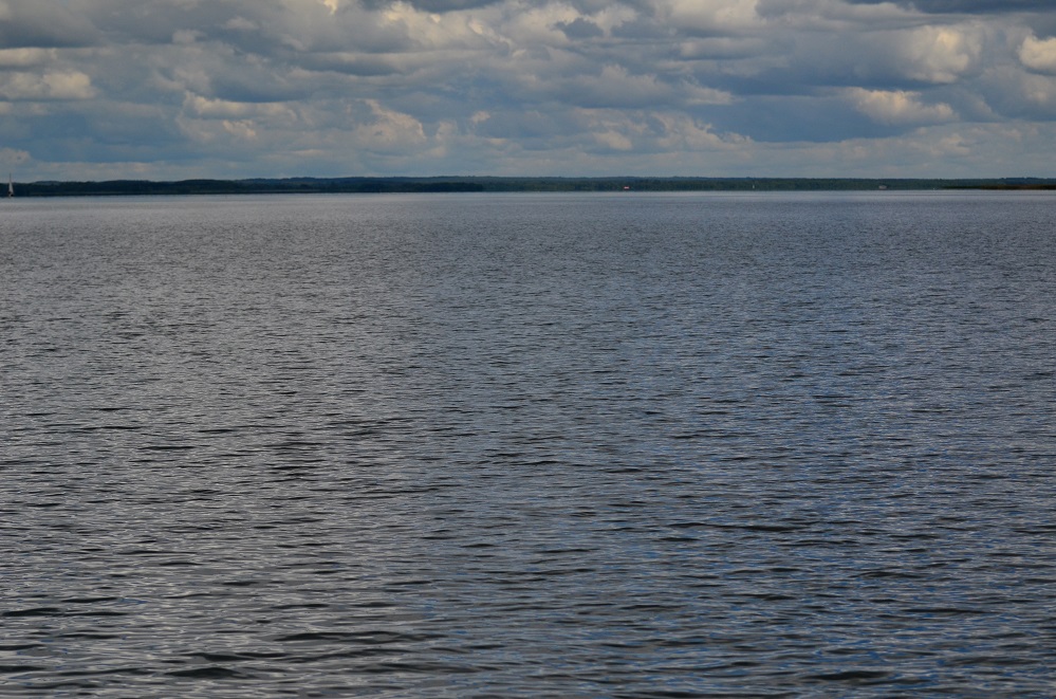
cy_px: 350
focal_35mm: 105
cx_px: 528
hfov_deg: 19.5
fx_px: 3073
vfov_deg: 13.0
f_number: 4.5
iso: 360
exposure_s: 1/8000
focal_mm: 70
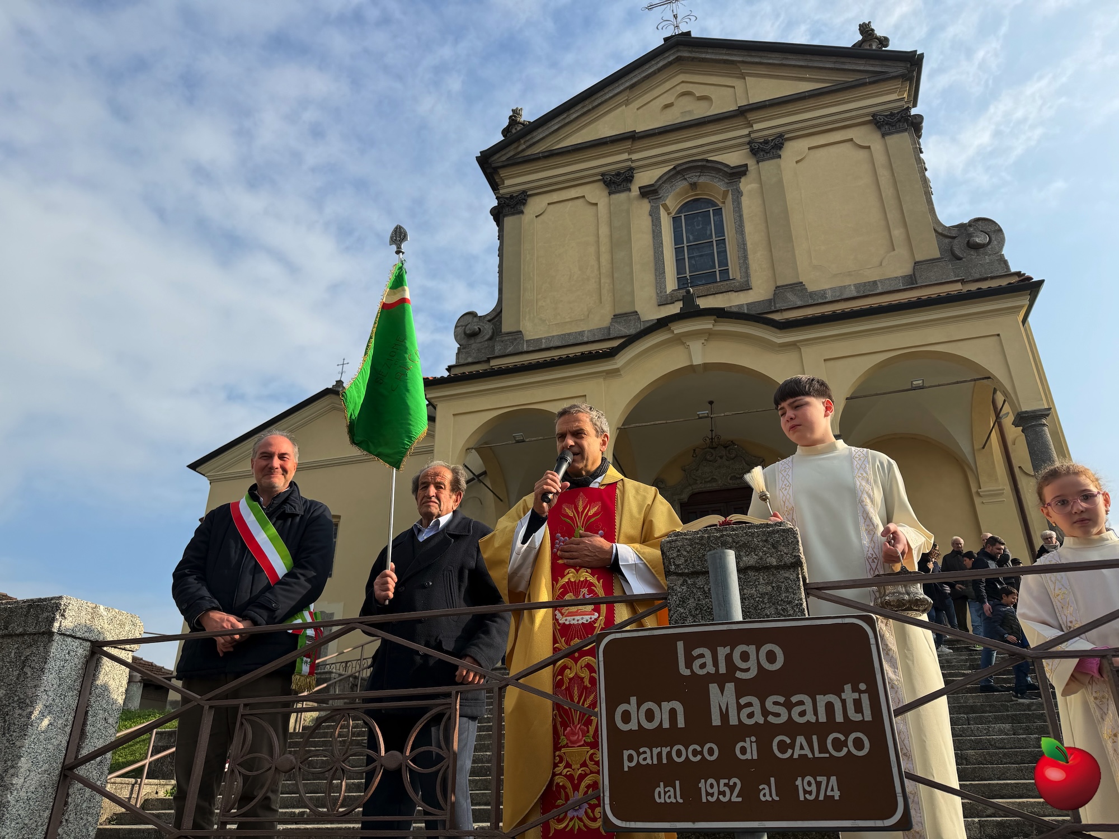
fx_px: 776
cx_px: 560
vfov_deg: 56.8
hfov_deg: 71.6
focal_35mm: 24
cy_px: 420
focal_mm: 6.76
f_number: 1.78
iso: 80
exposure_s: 1/3584
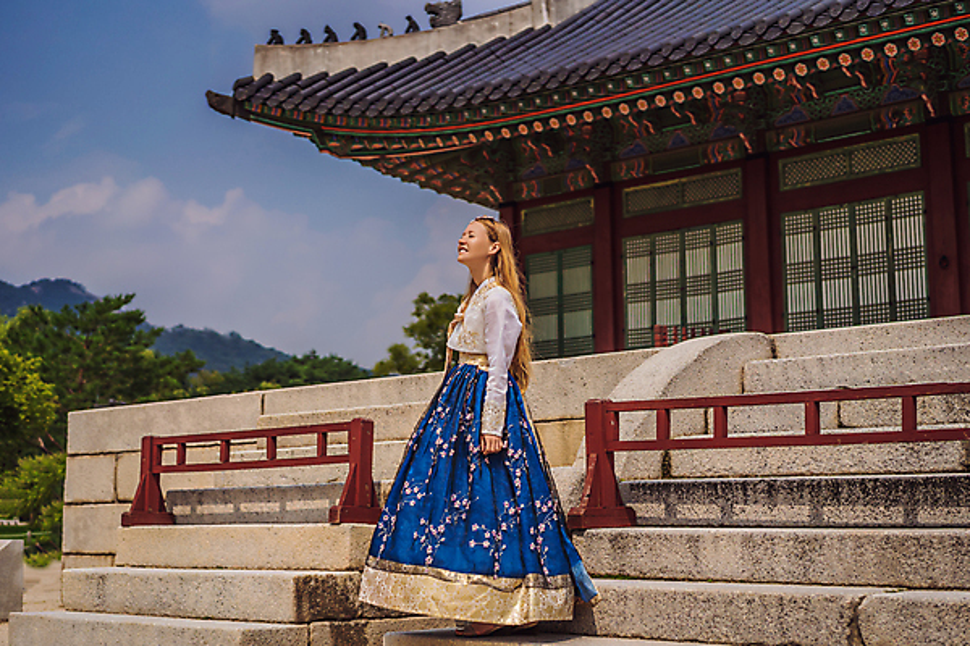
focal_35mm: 55
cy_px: 323
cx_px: 485
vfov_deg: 24.6
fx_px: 1482
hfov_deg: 36.2
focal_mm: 55
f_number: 2.5
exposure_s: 1/6400
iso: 100
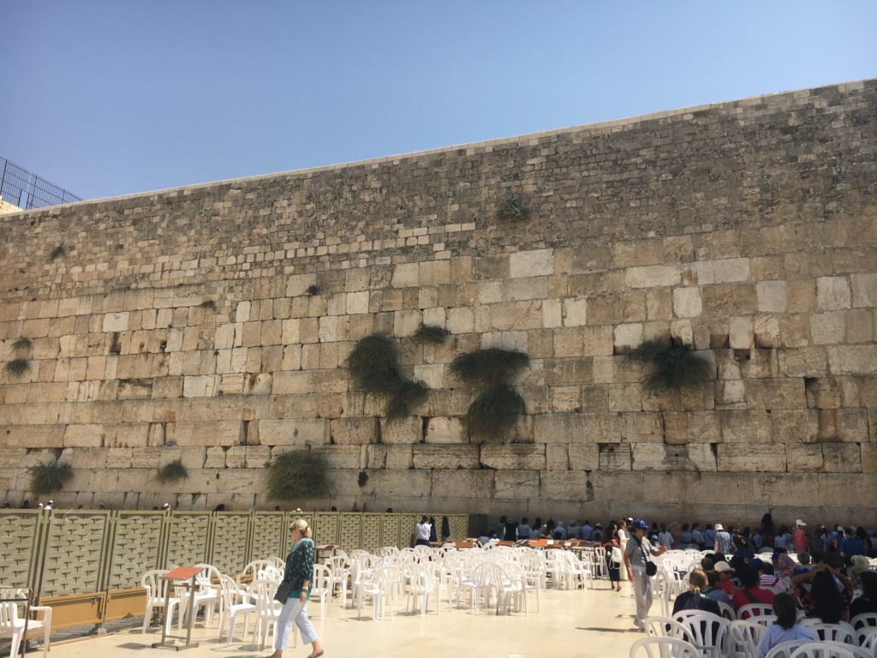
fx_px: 735
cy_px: 329
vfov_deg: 48.2
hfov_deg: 61.7
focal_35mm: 29
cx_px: 438
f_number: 2.2
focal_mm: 4.15
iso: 25
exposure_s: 1/2198
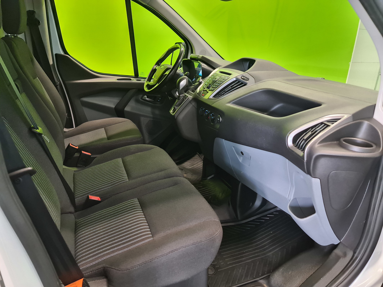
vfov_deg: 54.9
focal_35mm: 25
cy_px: 144
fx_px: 277
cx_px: 192
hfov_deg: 69.4
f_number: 1.8
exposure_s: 1/100
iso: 500
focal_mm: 7
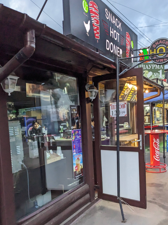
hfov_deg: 41.8
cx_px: 78
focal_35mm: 34
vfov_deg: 53.6
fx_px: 220
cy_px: 134
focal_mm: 4.38
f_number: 1.73
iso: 471
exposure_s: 1/460
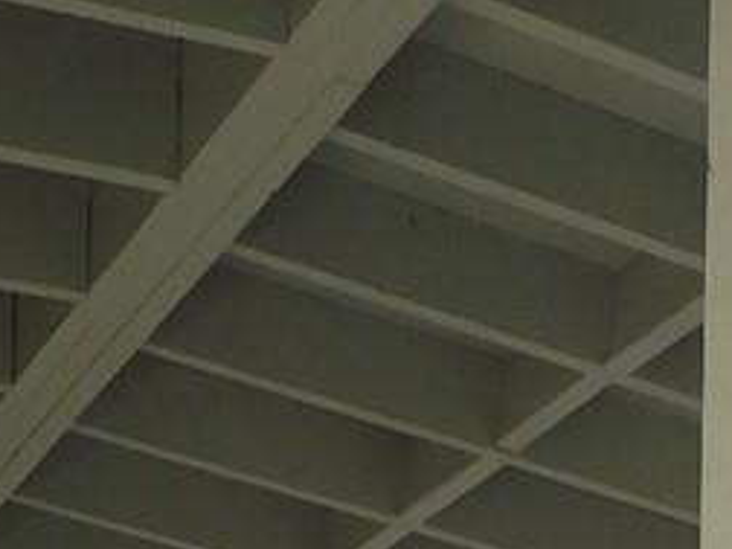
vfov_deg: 8.6
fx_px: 3087
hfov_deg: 13.4
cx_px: 651
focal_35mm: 146
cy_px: 1601
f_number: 3
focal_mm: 4
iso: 125
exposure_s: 1/400
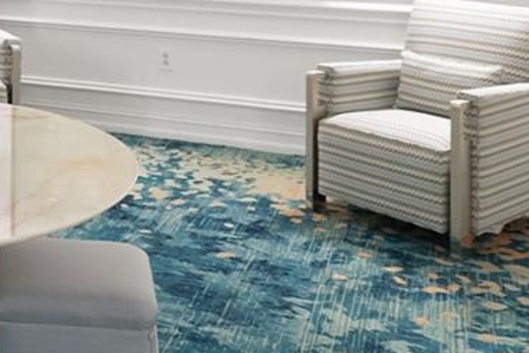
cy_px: -137
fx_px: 985
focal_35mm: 67
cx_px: -53
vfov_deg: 18.5
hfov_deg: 27.5
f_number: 2.8
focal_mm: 16
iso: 800
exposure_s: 1/15
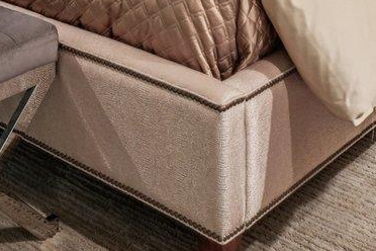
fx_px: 804
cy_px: -289
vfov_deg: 14.1
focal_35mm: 77
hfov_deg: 26.0
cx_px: 94
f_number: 8
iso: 640
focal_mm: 14
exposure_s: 1/8
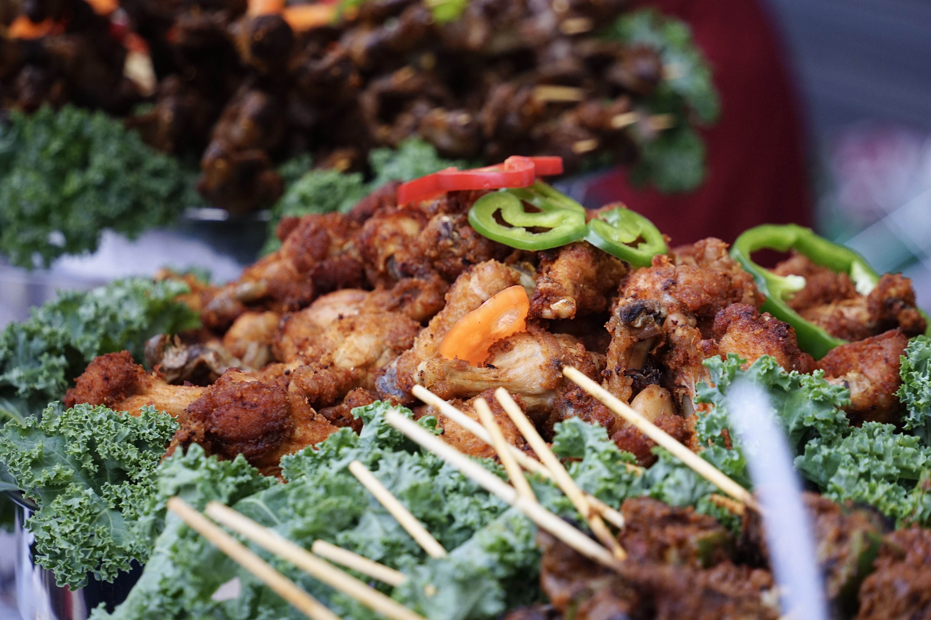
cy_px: 310
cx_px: 466
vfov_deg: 7.4
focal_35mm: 185
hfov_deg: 11.1
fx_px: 4784
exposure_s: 1/125
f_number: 5.6
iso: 1000
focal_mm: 185
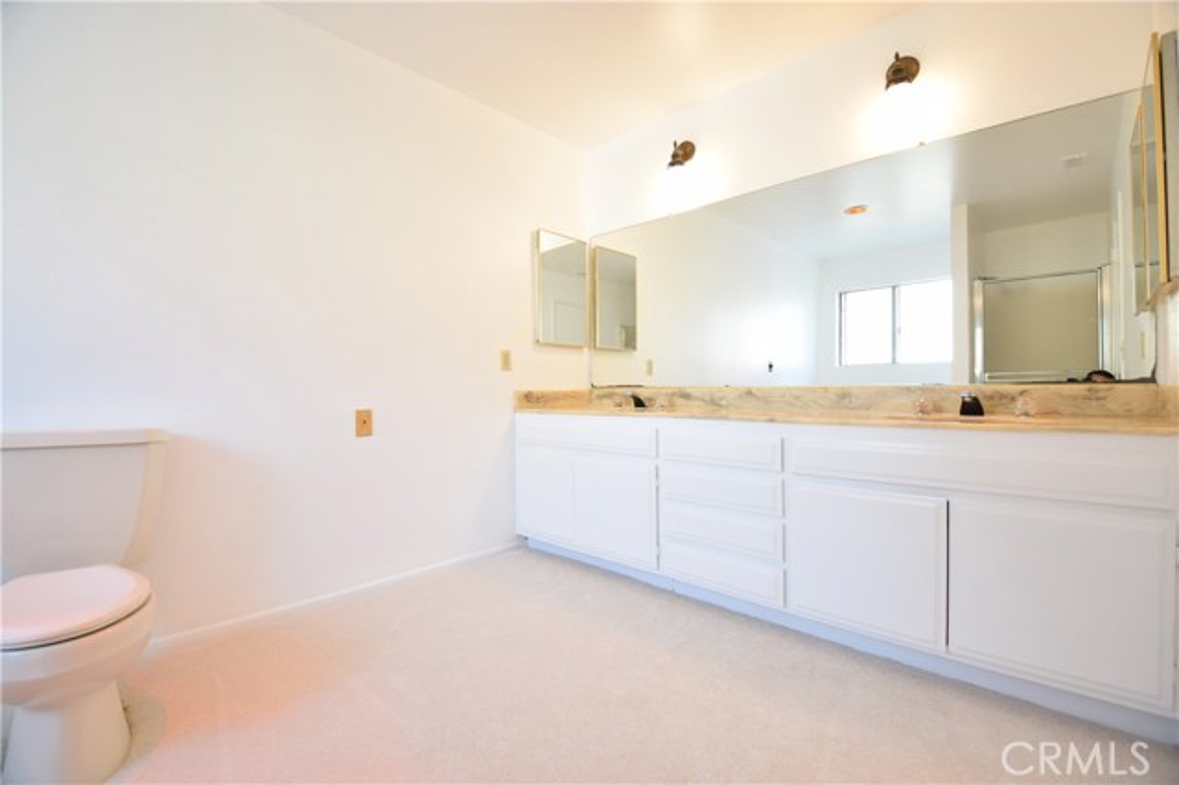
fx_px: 491
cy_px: 392
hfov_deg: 100.4
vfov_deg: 77.3
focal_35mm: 15
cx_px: 590
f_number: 3.5
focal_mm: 10
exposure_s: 1/25
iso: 200
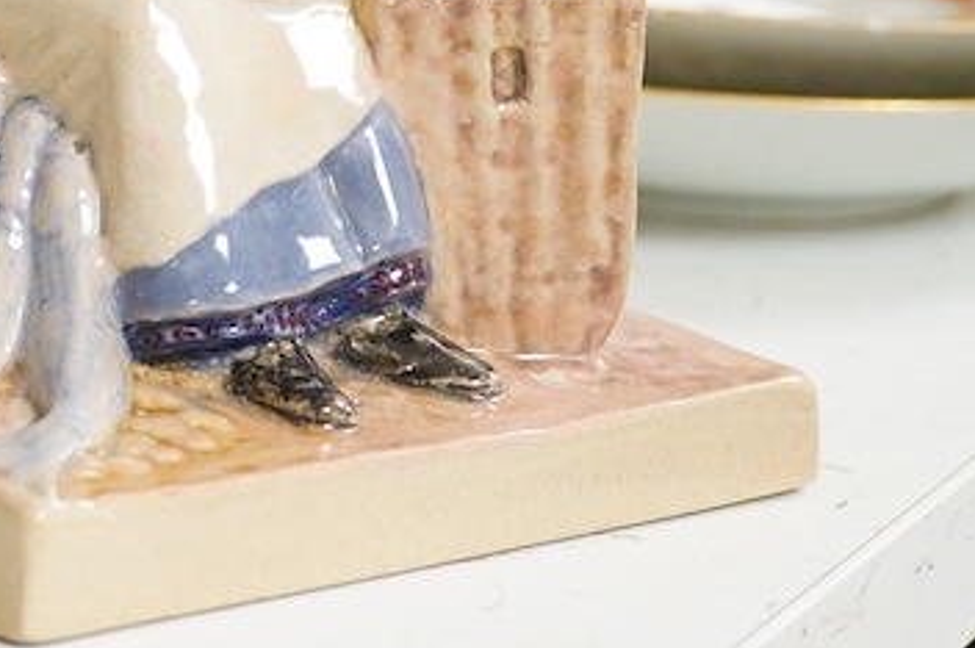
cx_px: -98
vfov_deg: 9.3
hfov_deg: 14.0
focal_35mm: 144
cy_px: -194
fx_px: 3896
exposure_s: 1/160
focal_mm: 30
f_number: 6.3
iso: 2500
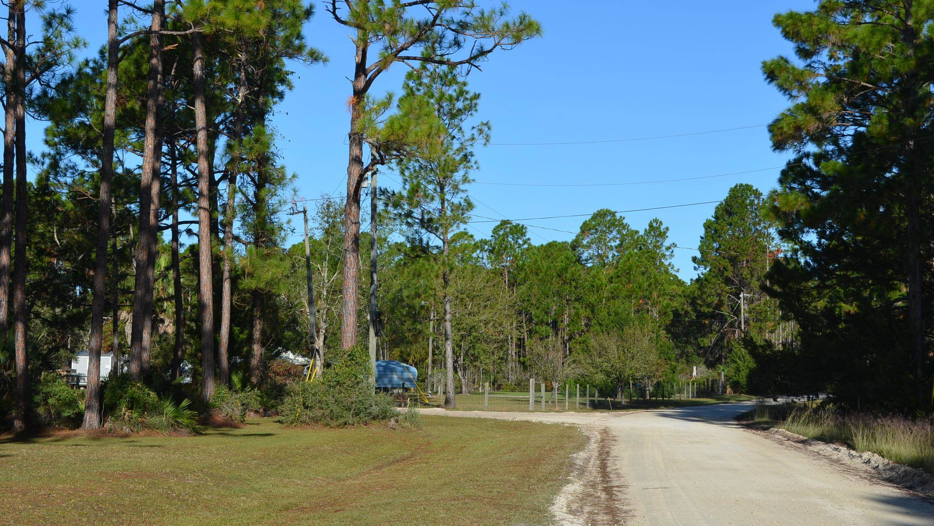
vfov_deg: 21.1
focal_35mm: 57
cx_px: 470
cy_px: 252
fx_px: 1412
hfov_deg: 36.6
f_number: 8
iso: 100
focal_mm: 36
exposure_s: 1/250
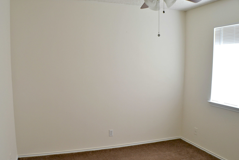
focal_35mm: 40
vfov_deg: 33.3
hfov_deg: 48.2
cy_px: 90
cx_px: 96
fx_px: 266
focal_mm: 22
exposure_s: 1/60
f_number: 5.6
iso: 250
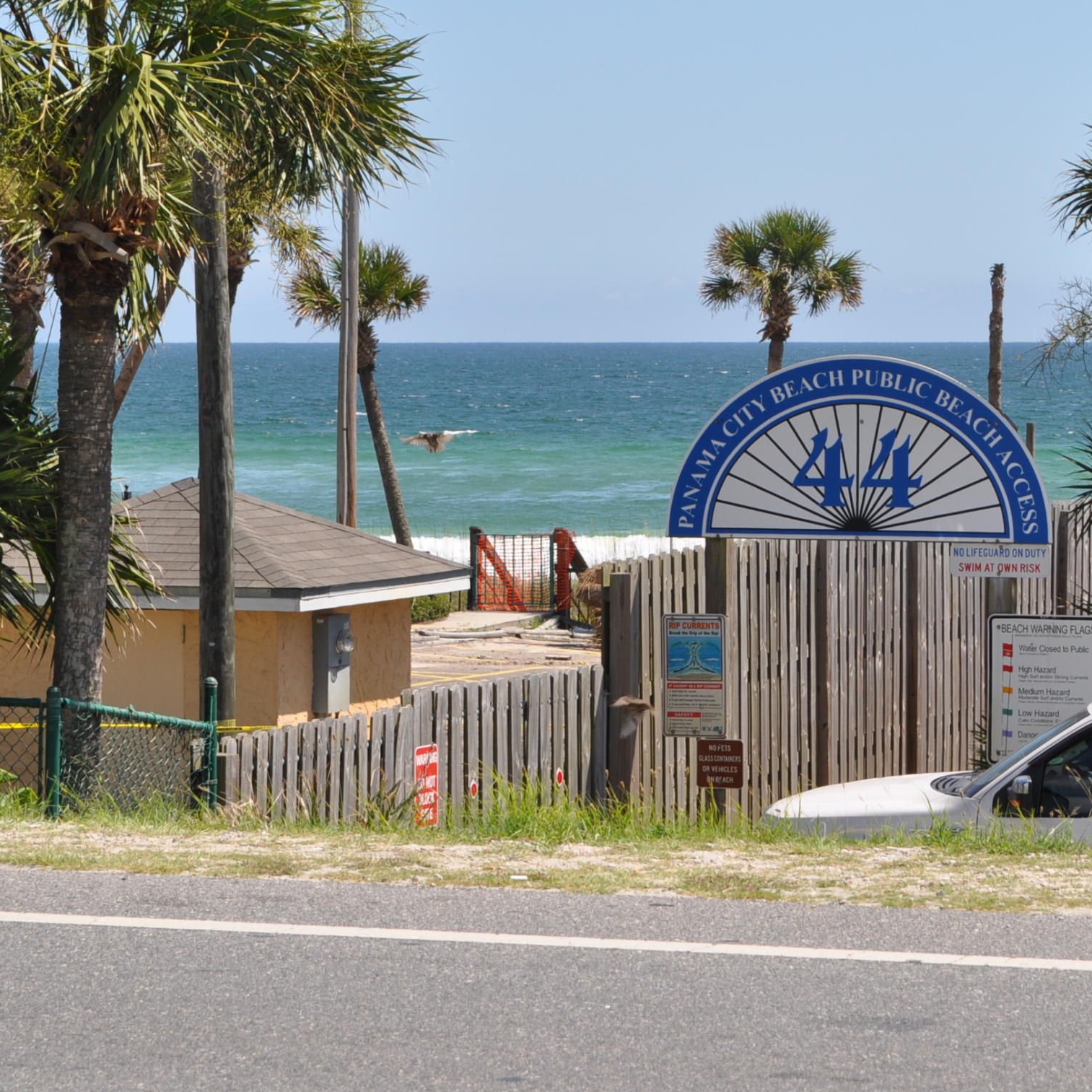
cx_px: 750
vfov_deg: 12.6
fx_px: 4955
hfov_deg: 12.6
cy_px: 469
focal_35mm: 139
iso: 200
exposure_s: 1/320
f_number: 9
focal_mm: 55
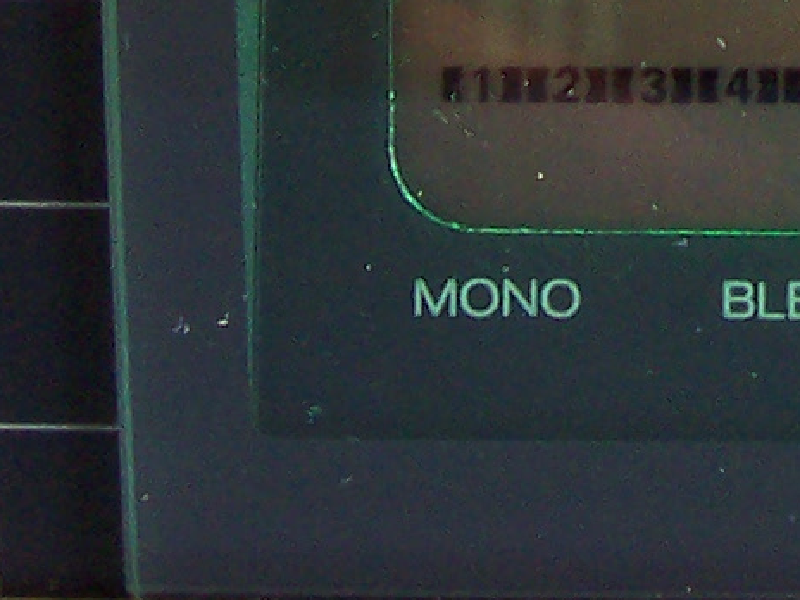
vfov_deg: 8.7
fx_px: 3744
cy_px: -590
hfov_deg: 11.7
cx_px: 1210
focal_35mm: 162
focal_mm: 5.6
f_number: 2.8
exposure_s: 1/8
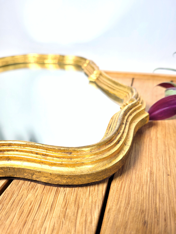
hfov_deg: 53.1
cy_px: 117
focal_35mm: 26
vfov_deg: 67.3
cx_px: 88
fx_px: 176
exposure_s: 1/256
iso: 40
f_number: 1.8
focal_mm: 5.4
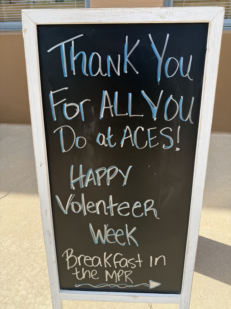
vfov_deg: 71.6
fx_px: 214
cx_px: 116
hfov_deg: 56.8
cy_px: 154
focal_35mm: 24
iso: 80
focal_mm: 6.76
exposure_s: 1/1018
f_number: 1.78
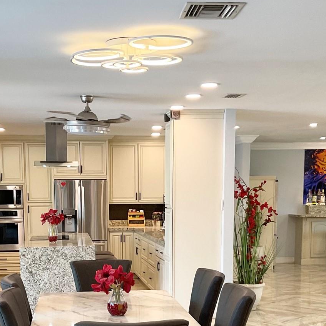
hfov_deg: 27.7
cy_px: 271
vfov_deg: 27.1
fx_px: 661
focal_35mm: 62
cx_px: 138
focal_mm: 3
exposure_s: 1/120
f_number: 1.8
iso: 64
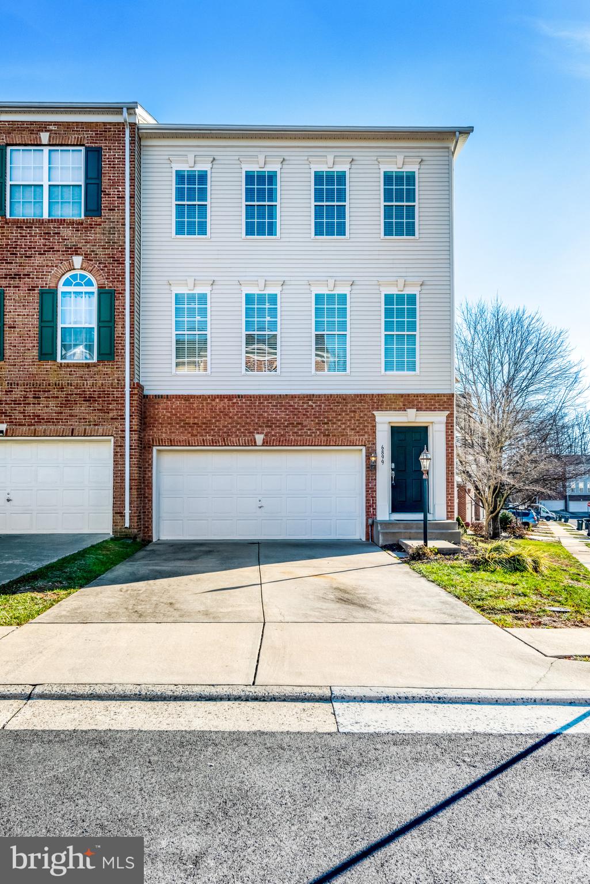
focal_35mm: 29
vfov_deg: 63.6
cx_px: 295
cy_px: 442
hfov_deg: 45.0
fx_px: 712
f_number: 8
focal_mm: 29
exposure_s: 1/1250
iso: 400
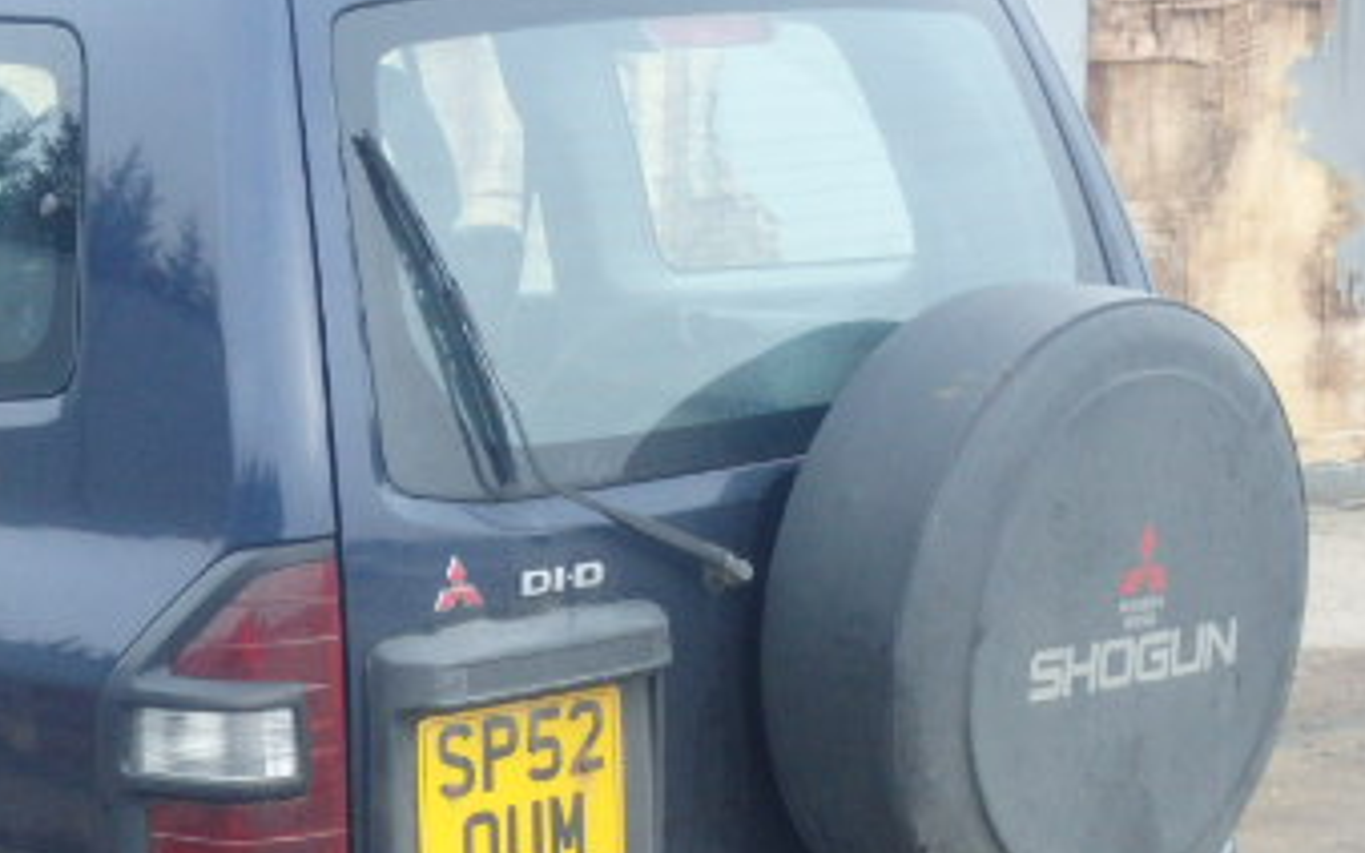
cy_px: 708
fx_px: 3200
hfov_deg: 23.4
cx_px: 113
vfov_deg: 15.1
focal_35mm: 86
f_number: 4.8
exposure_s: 1/40
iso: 500
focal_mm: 7.7
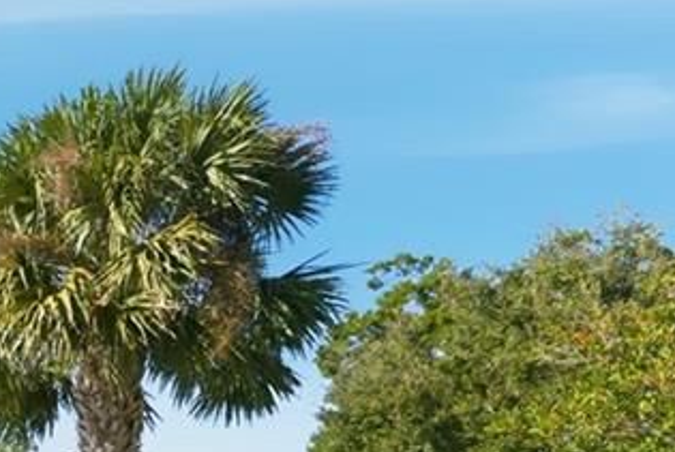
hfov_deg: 16.9
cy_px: 751
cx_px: -799
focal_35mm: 71
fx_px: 1333
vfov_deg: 16.8
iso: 100
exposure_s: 1/250
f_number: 8
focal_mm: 14
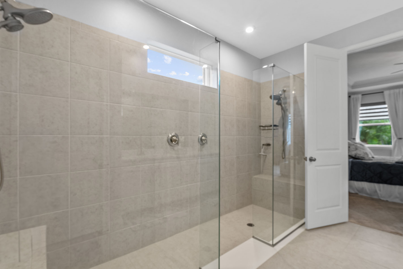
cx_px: 202
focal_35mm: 16
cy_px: 134
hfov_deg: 96.7
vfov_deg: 73.7
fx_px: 179
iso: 400
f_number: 9
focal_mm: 16
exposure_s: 1/1.67
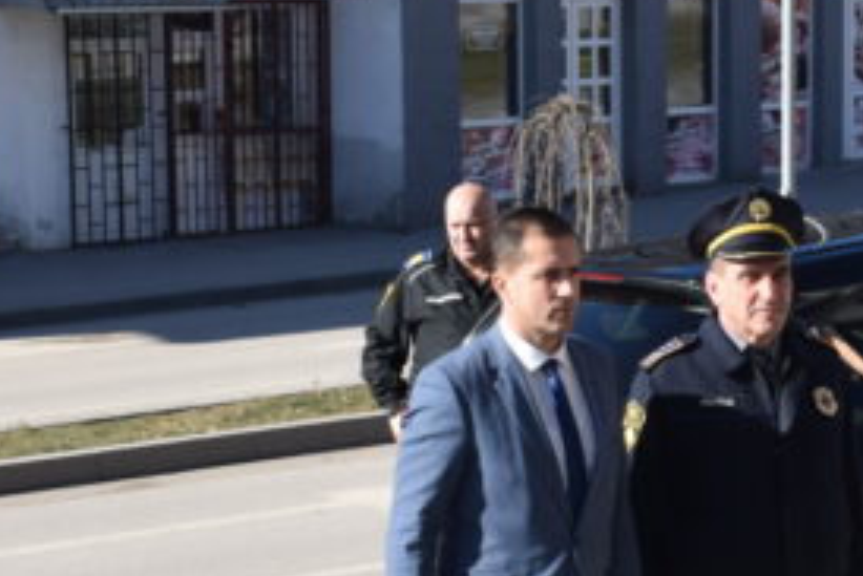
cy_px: 607
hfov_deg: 15.9
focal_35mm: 126
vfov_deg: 10.8
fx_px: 3022
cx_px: 876
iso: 100
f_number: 9
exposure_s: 1/200
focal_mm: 30
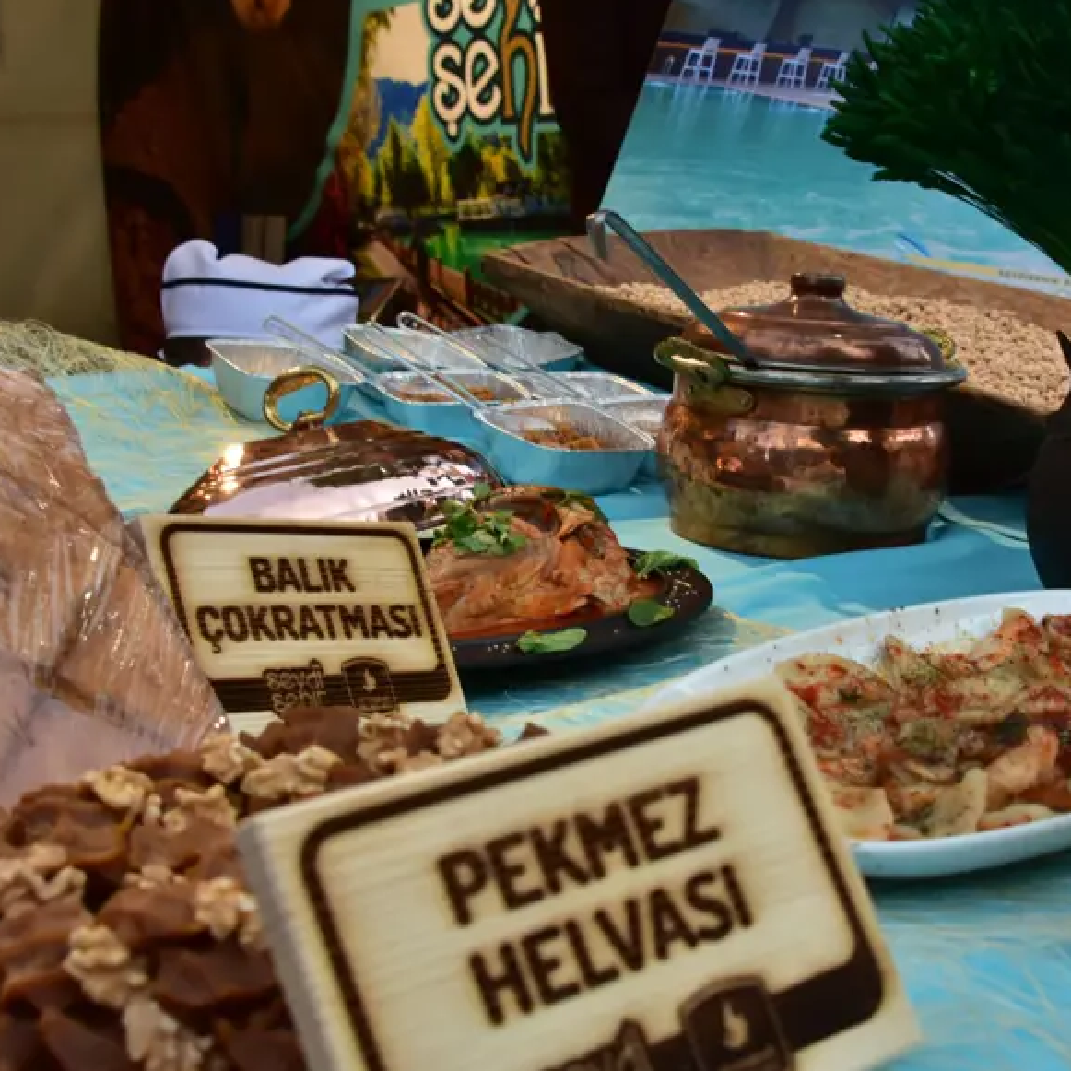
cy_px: 533
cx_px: 680
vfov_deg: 31.6
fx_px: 1890
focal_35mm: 54
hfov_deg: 31.5
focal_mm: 28
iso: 640
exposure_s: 1/80
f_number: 6.3
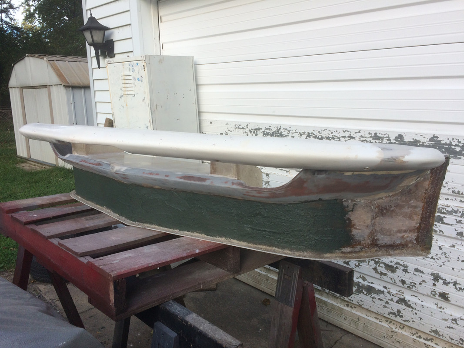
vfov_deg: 48.2
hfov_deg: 61.7
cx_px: 232
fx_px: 389
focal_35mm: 29
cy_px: 174
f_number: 2.2
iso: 32
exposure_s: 1/446
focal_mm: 4.15
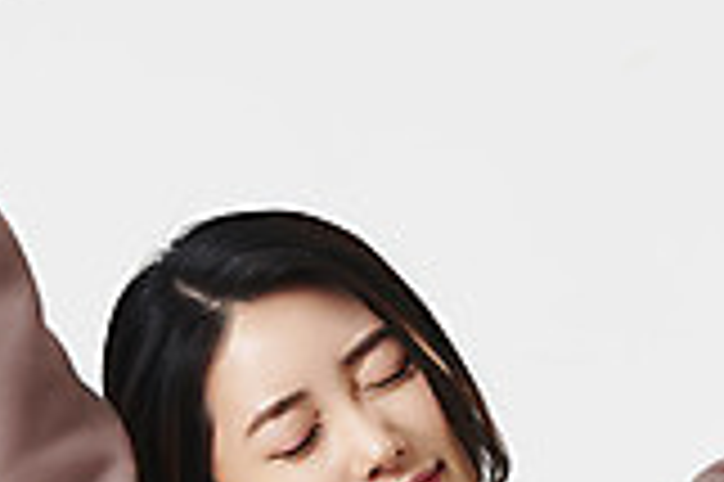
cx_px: 636
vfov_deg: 5.9
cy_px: 545
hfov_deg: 8.9
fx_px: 4641
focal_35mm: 231
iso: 100
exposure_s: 1/125
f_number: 13
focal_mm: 62
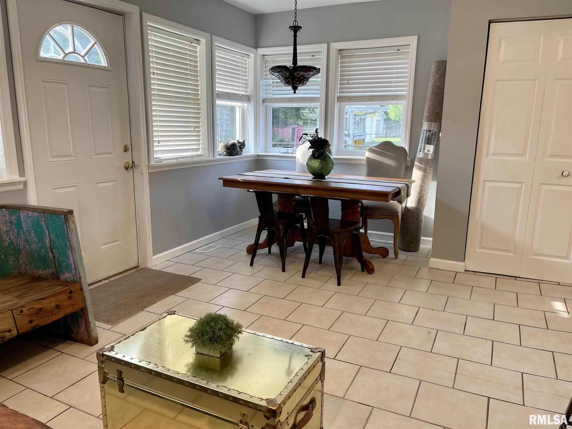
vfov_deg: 53.1
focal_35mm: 26
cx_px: 286
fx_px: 430
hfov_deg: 67.3
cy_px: 214
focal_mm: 5.1
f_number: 1.6
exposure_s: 1/120
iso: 125
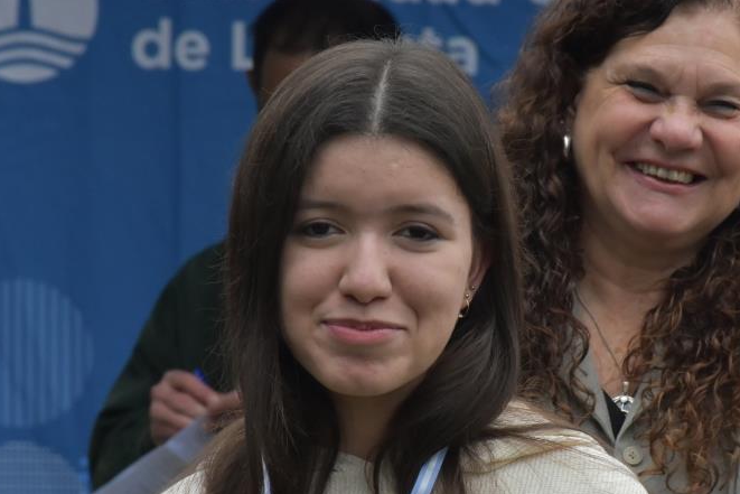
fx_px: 6209
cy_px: 344
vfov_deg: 4.6
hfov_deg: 6.8
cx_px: 490
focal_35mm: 302
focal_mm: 130
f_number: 11
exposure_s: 1/500
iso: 2000
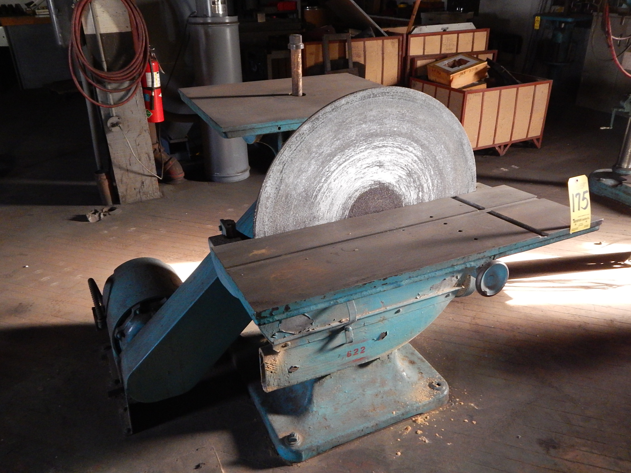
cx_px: 316
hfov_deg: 63.4
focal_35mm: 28
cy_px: 236
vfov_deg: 49.7
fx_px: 510
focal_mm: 5.1
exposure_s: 1/6
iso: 200
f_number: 3.2
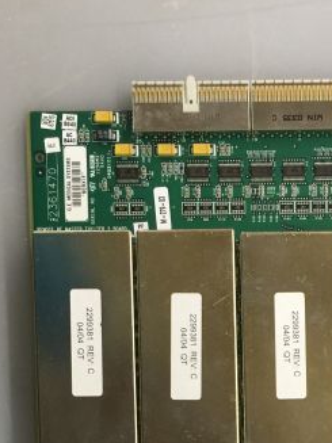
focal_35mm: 71
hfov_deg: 20.5
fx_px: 909
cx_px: 251
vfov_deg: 25.4
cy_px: 486
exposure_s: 1/30
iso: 50
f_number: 2.2
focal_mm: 4.15
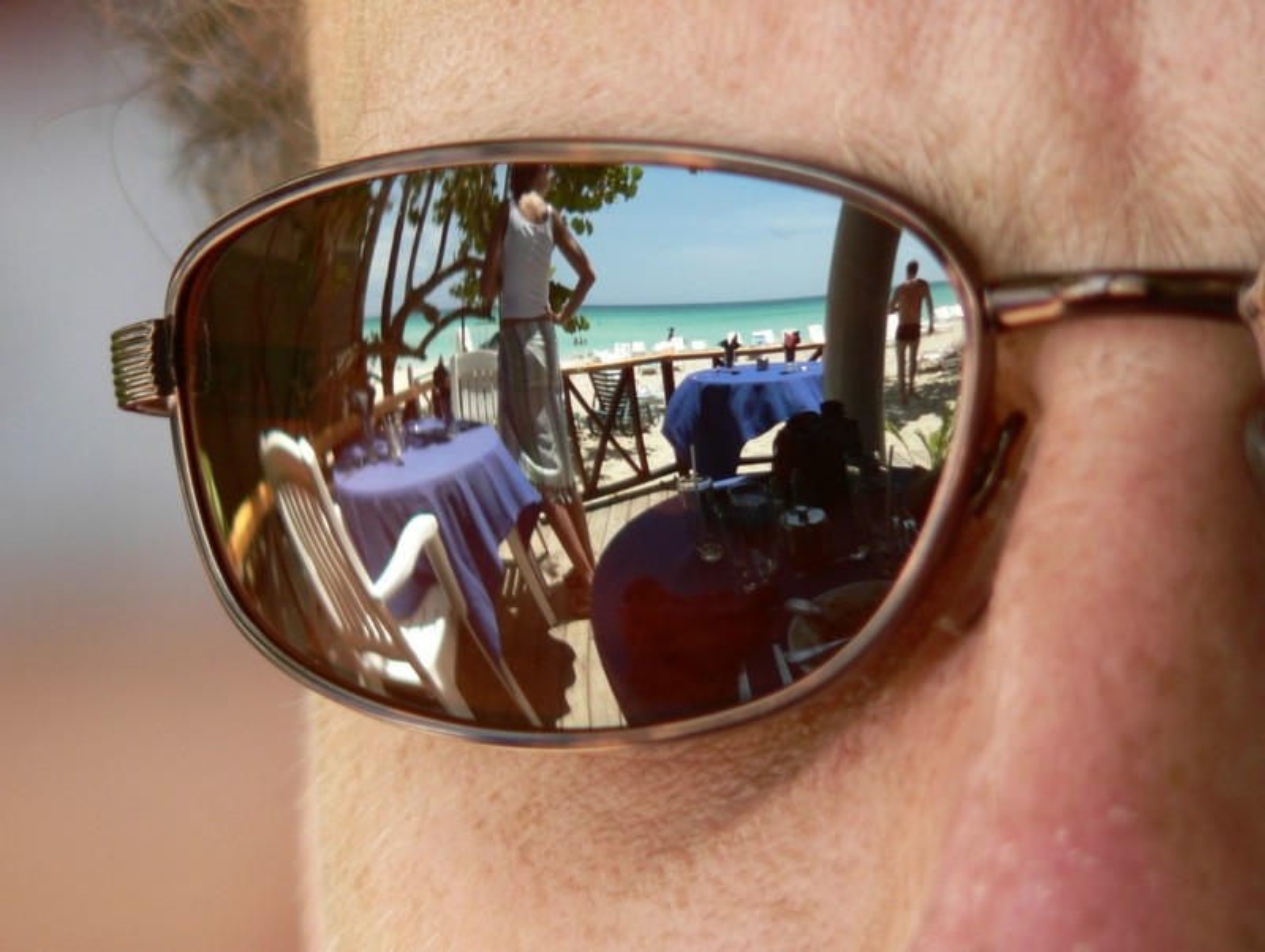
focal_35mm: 432
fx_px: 15806
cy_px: 476
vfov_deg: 3.4
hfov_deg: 4.6
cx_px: 632
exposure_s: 1/80
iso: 80
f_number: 3.3
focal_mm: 72
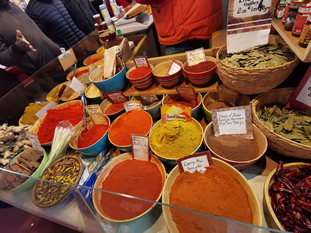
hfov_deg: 94.5
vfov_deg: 78.1
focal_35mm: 16
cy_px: 116
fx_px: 144
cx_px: 156
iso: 200
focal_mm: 2.35
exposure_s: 1/33.3
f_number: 2.2
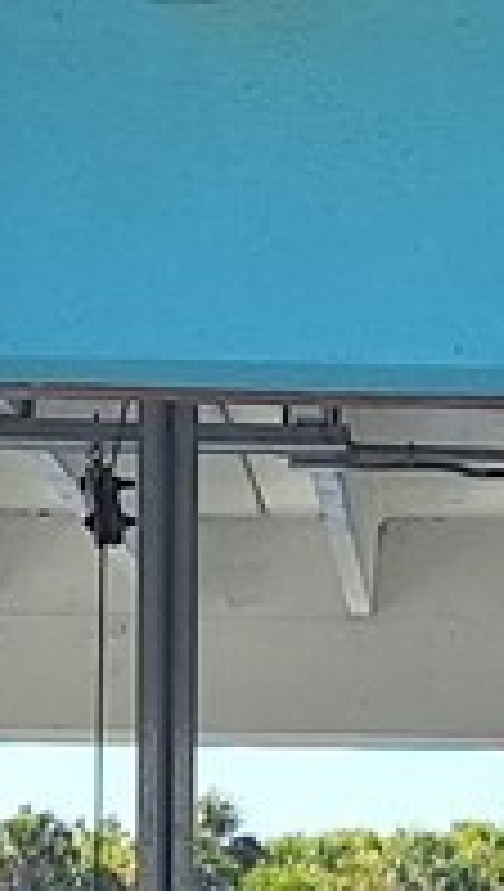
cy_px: 1188
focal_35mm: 202
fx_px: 4779
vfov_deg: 10.4
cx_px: 522
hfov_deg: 6.0
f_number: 1.8
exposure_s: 1/1563
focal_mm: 5.54
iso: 40
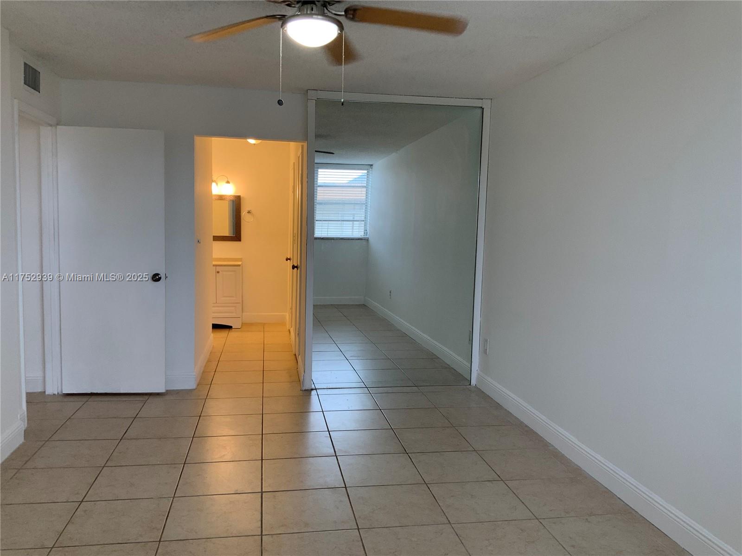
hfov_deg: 61.7
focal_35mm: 29
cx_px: 371
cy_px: 278
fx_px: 622
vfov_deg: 48.2
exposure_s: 1/60
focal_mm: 3
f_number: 1.8
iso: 40
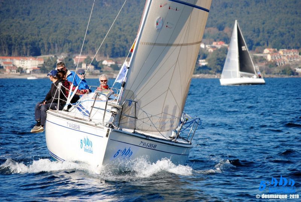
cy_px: 101
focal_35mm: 188
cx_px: 150
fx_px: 1571
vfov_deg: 7.4
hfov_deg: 10.9
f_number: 5.6
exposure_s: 1/500
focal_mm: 125
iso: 125
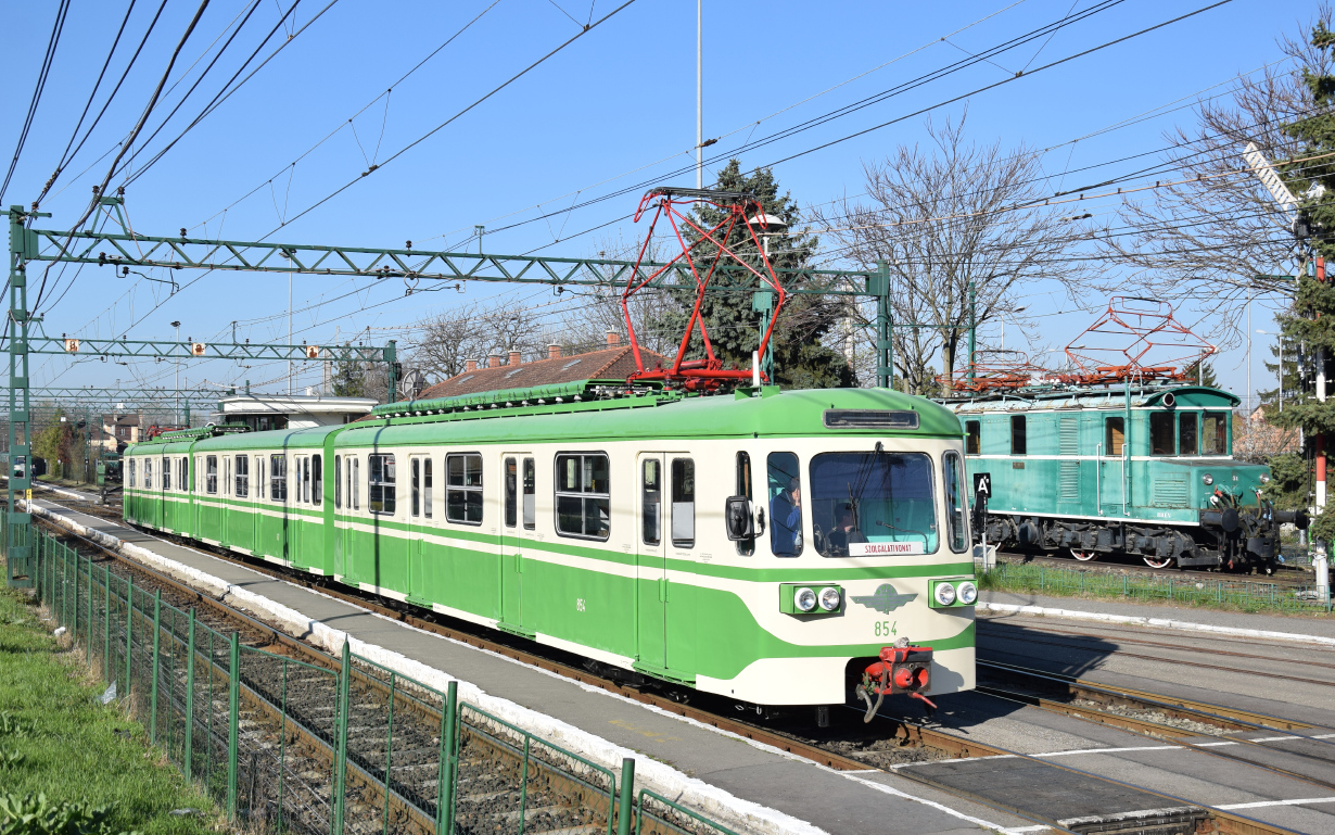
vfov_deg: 30.5
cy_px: 421
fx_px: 1528
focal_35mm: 42
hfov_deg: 47.2
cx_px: 684
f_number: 6.3
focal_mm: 26
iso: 200
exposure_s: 1/800
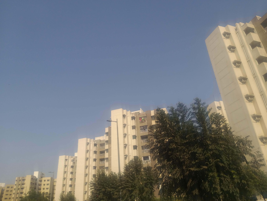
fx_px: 201
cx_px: 134
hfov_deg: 67.3
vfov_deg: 53.1
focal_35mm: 26
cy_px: 100
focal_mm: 3.93
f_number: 1.7
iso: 40
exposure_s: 1/2524
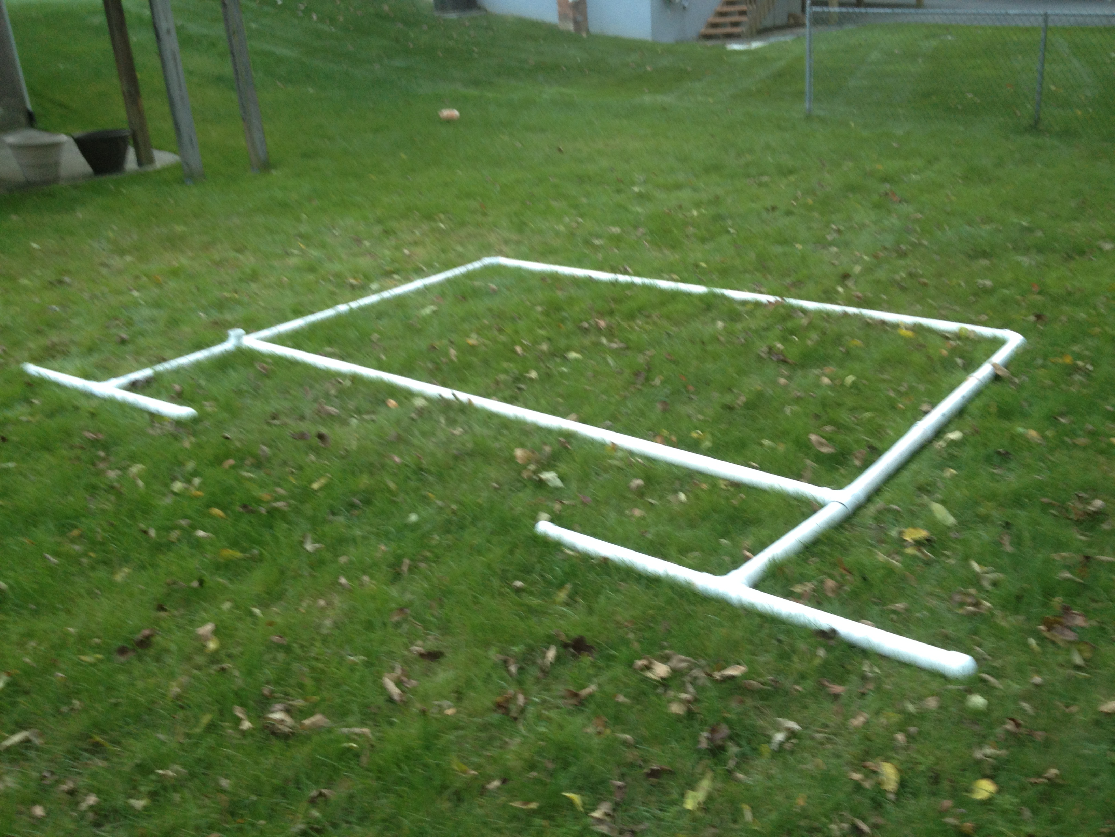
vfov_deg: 40.7
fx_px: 1127
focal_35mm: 35
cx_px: 558
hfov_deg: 52.6
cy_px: 418
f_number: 2.4
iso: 64
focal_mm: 4.28
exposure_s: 1/20
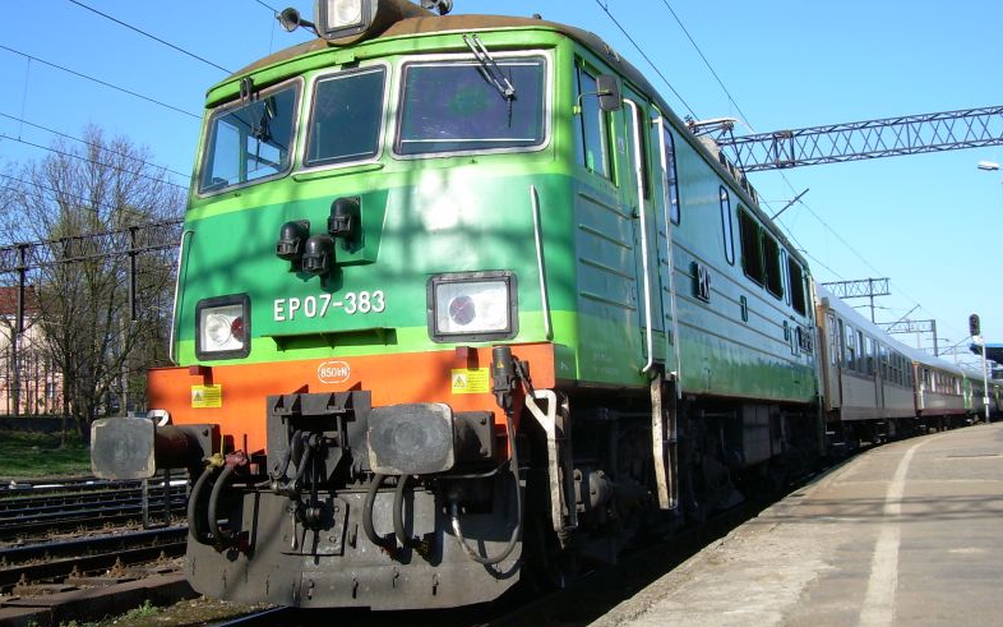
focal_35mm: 41
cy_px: 301
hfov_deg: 48.2
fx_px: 1121
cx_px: 504
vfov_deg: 31.2
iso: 50
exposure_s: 1/297
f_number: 4.6
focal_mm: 6.3
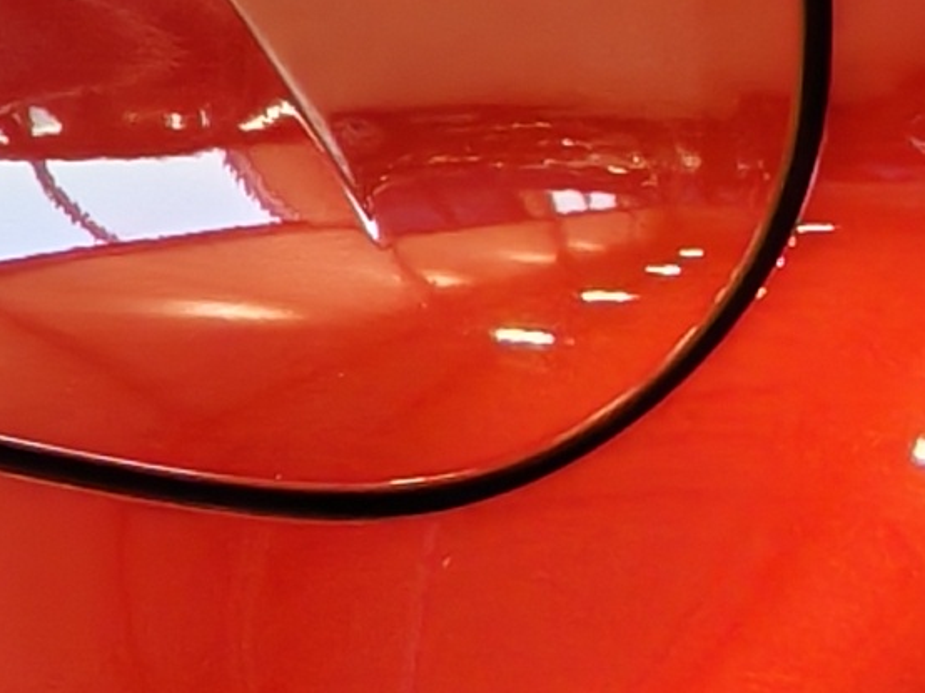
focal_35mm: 244
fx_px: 6517
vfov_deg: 5.9
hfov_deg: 8.0
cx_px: 1369
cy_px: 1334
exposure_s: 1/100
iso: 708
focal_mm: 6.12
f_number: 1.9
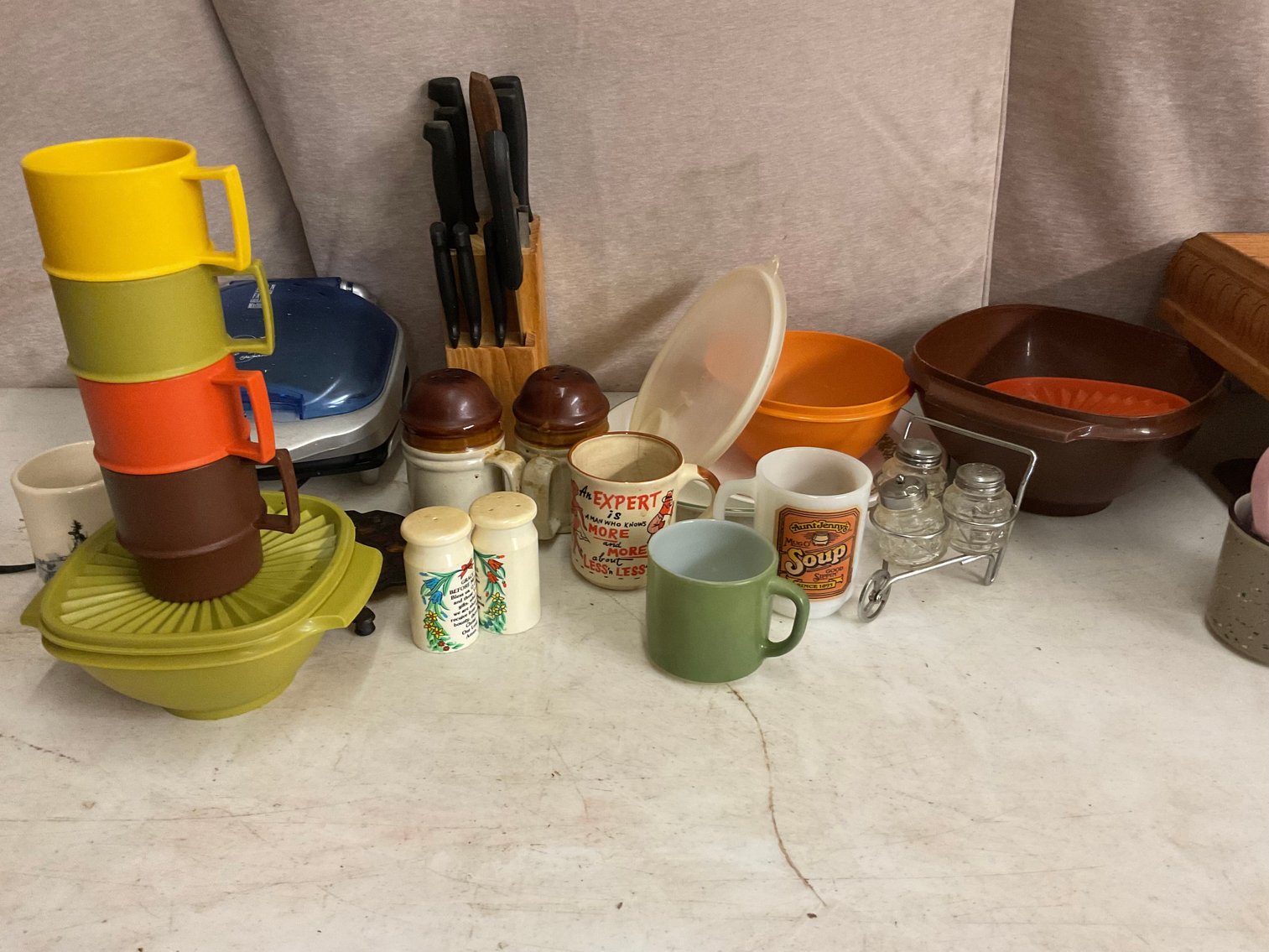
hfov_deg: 61.7
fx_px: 1063
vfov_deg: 48.2
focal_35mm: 29
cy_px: 476
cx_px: 634
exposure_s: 1/60
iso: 200
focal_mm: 3
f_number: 1.8
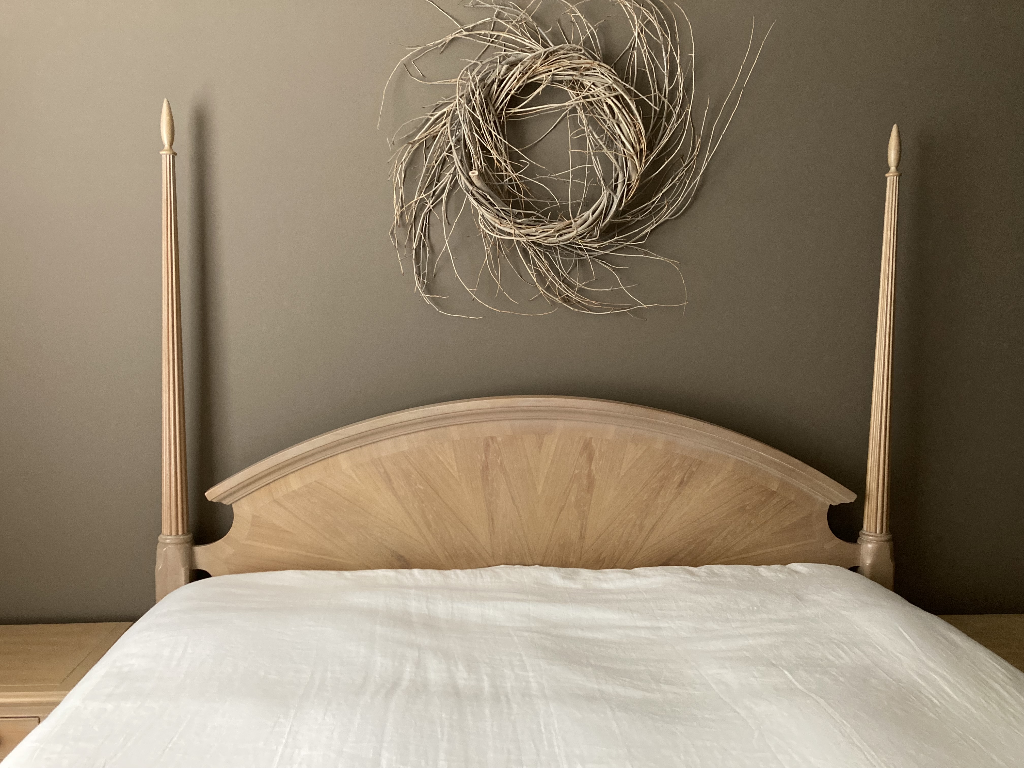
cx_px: 512
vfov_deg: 49.7
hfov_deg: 63.4
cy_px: 384
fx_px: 828
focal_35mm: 28
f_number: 1.8
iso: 500
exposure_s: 1/30
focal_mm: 3.99
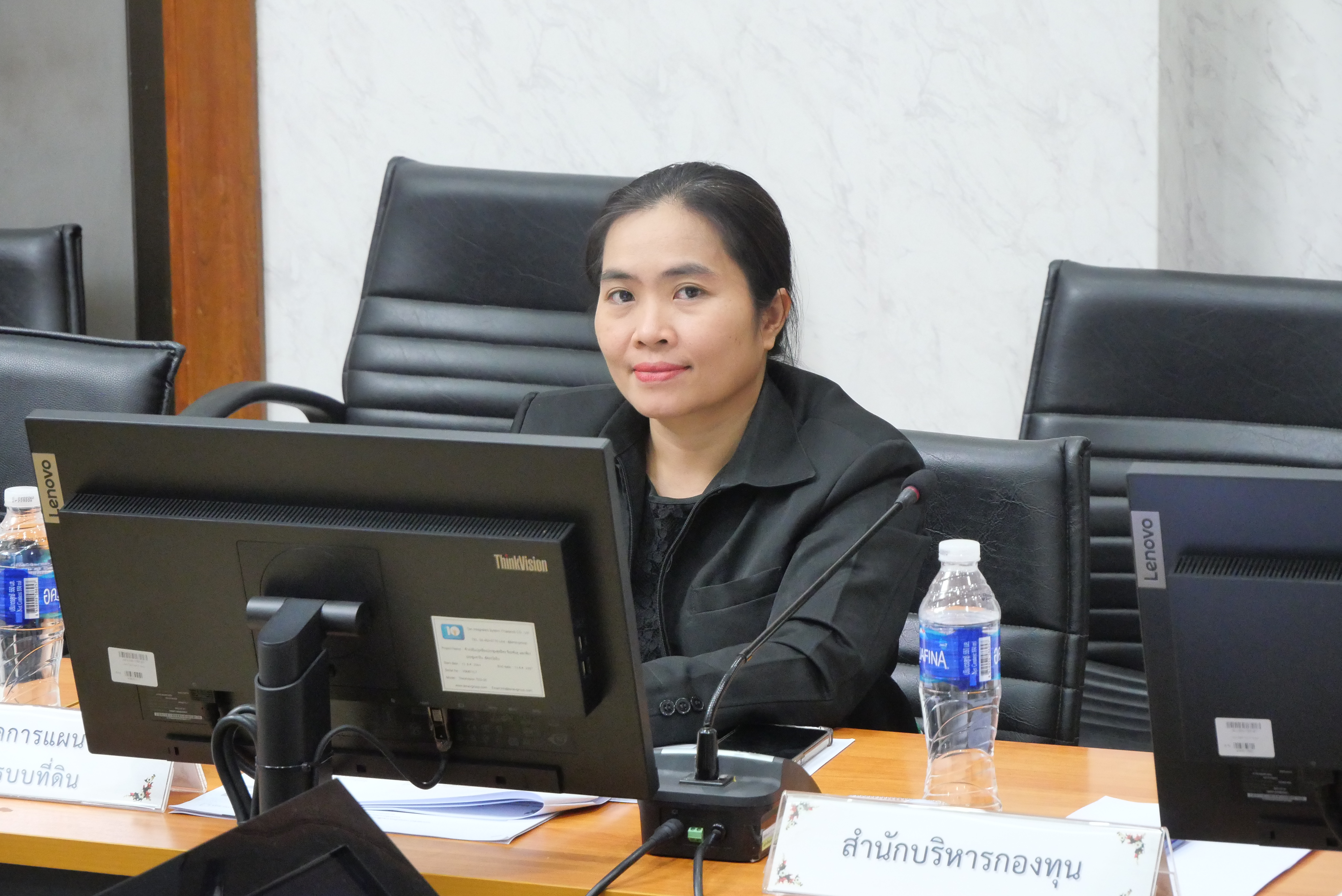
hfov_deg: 16.5
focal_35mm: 124
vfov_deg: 11.1
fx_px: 4625
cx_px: 671
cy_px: 448
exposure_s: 1/25
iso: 3200
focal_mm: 60
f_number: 6.3
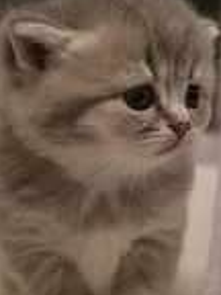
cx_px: 172
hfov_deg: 22.7
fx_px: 545
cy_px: 125
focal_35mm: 64
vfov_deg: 30.2
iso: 1250
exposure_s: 1/101
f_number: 1.7
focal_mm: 6.3
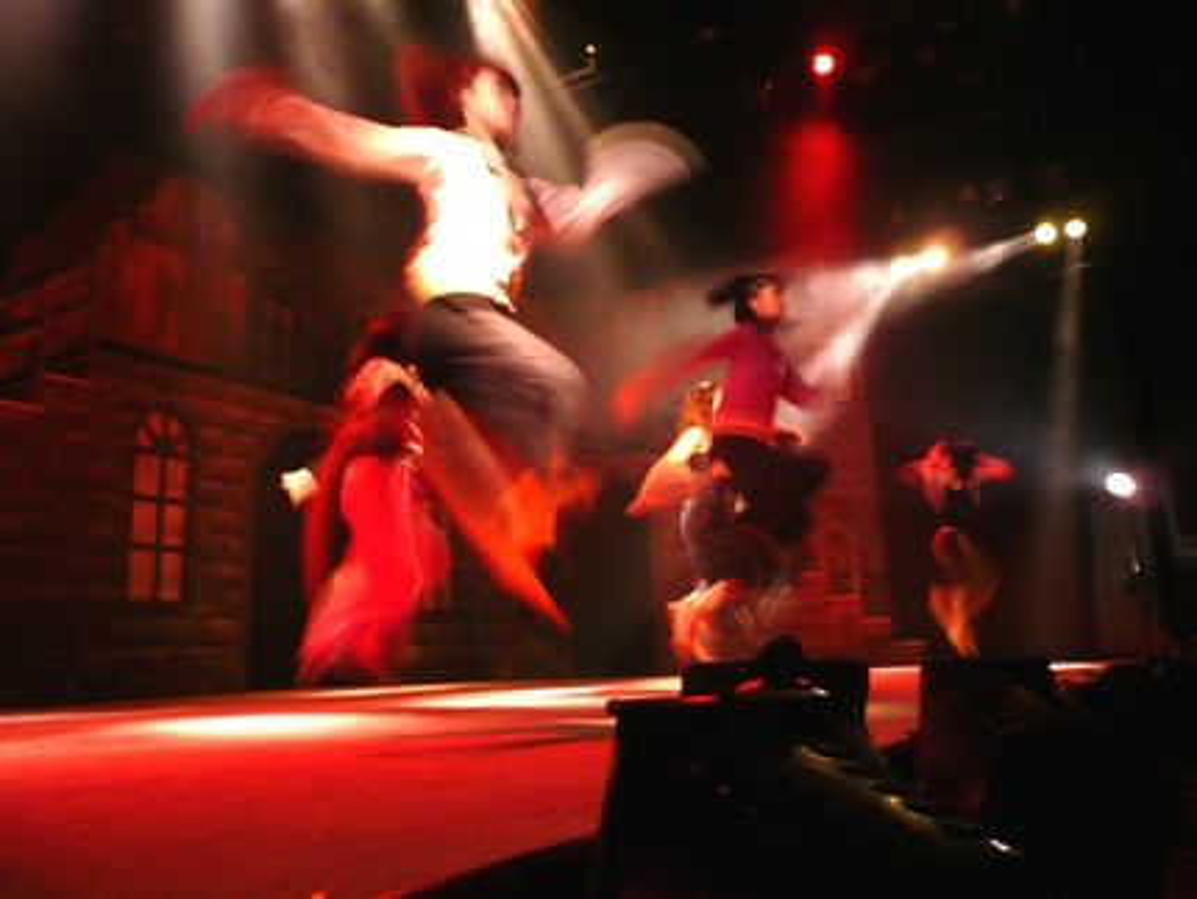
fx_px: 969
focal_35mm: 28
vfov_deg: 49.8
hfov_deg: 63.4
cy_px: 450
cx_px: 598
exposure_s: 1/8
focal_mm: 4.6
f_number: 3.3
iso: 200
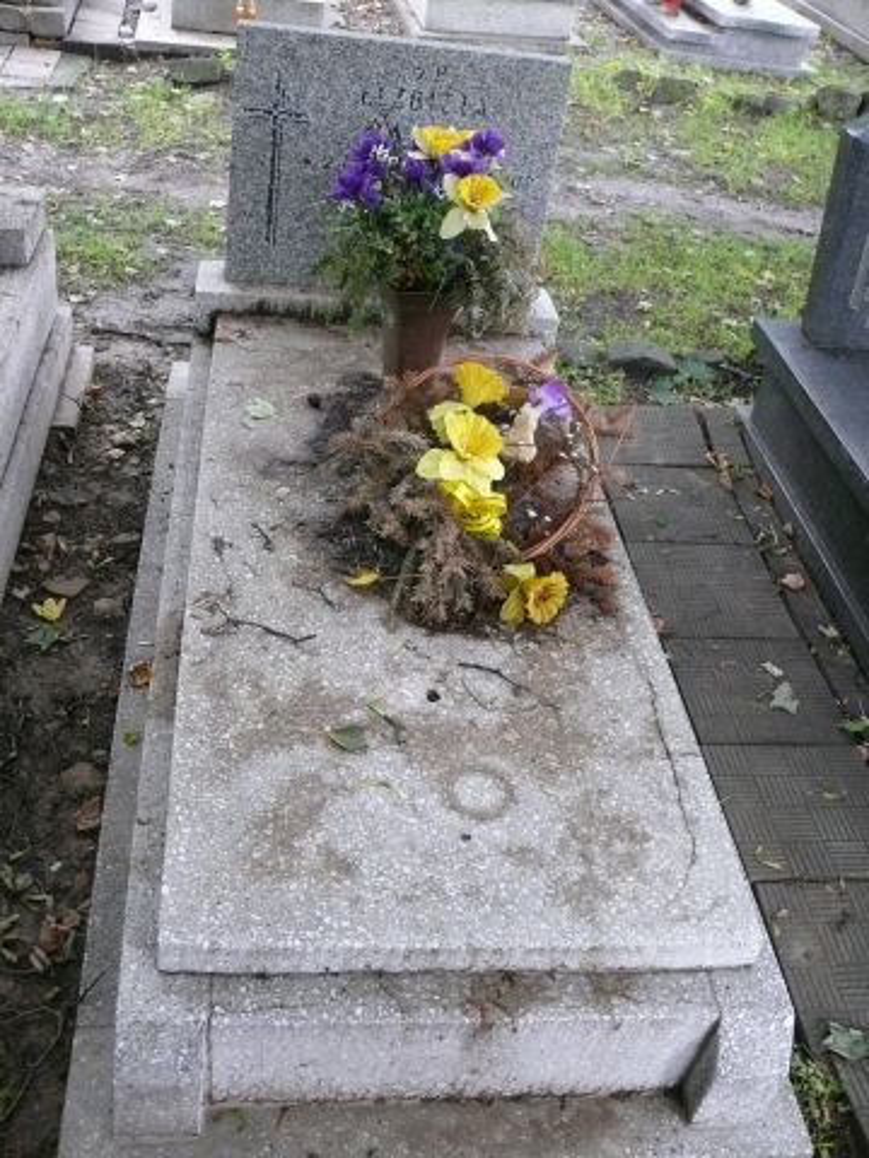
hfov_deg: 40.7
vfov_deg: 52.6
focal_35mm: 35
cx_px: 434
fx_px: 1172
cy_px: 579
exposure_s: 1/30
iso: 320
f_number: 2.8
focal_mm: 7.4
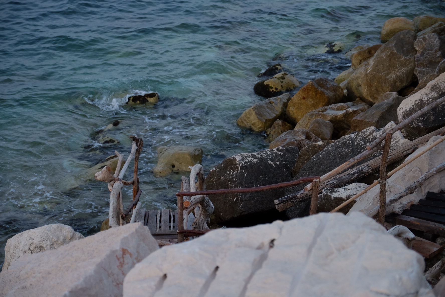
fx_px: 1026
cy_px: 148
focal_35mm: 83
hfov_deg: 24.5
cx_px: 222
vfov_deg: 16.5
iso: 800
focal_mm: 55
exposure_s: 1/120
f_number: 2.8
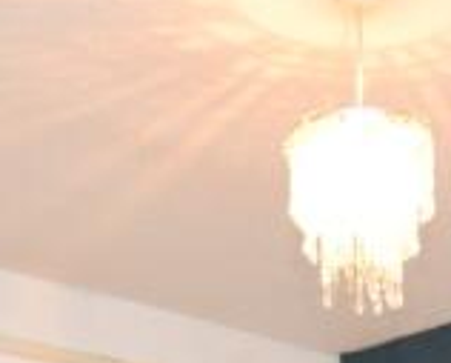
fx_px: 1217
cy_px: 710
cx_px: 363
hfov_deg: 20.7
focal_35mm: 91
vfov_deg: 14.3
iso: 800
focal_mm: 10
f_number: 4.5
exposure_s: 1/80
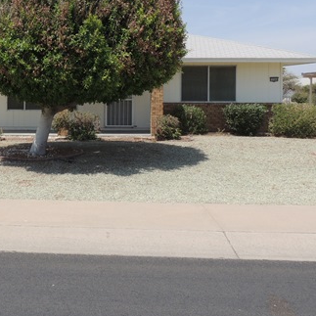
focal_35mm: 42
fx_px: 434
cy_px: 96
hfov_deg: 38.2
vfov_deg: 39.4
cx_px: 52
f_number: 3.3
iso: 100
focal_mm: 4.3
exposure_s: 1/1250
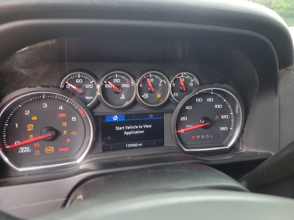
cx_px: 153
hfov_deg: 69.4
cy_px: 109
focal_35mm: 25
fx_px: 212
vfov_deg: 54.9
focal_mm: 6.7
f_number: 1.8
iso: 159
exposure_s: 1/59
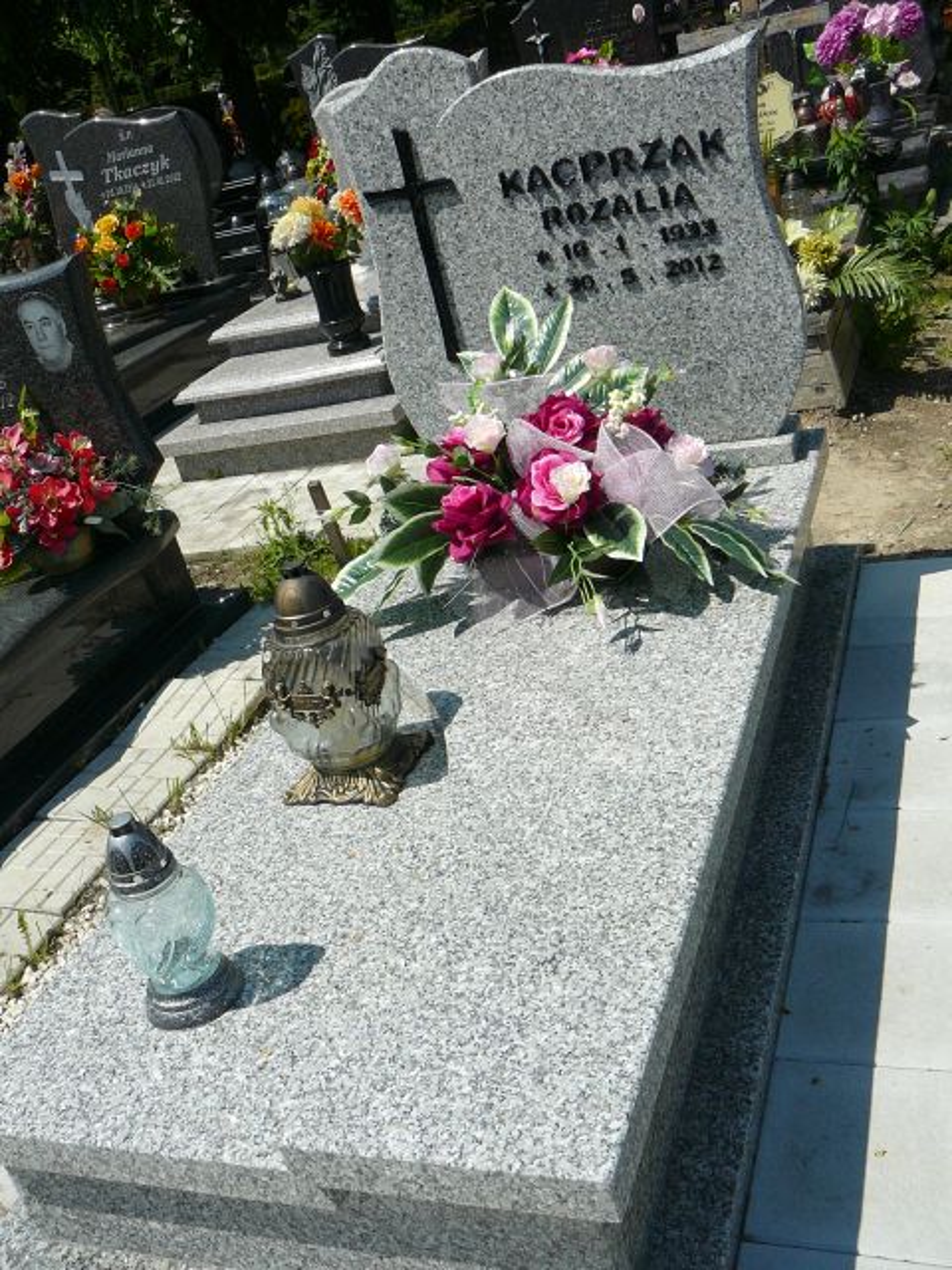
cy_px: 635
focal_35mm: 35
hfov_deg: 40.7
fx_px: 1283
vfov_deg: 52.6
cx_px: 476
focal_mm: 5.2
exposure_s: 1/640
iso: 80
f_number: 5
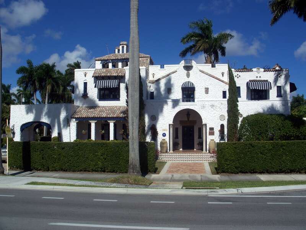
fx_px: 327
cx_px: 153
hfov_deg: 50.1
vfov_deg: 38.7
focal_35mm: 37
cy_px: 115
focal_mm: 7.8
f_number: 5.6
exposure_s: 1/800
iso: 64
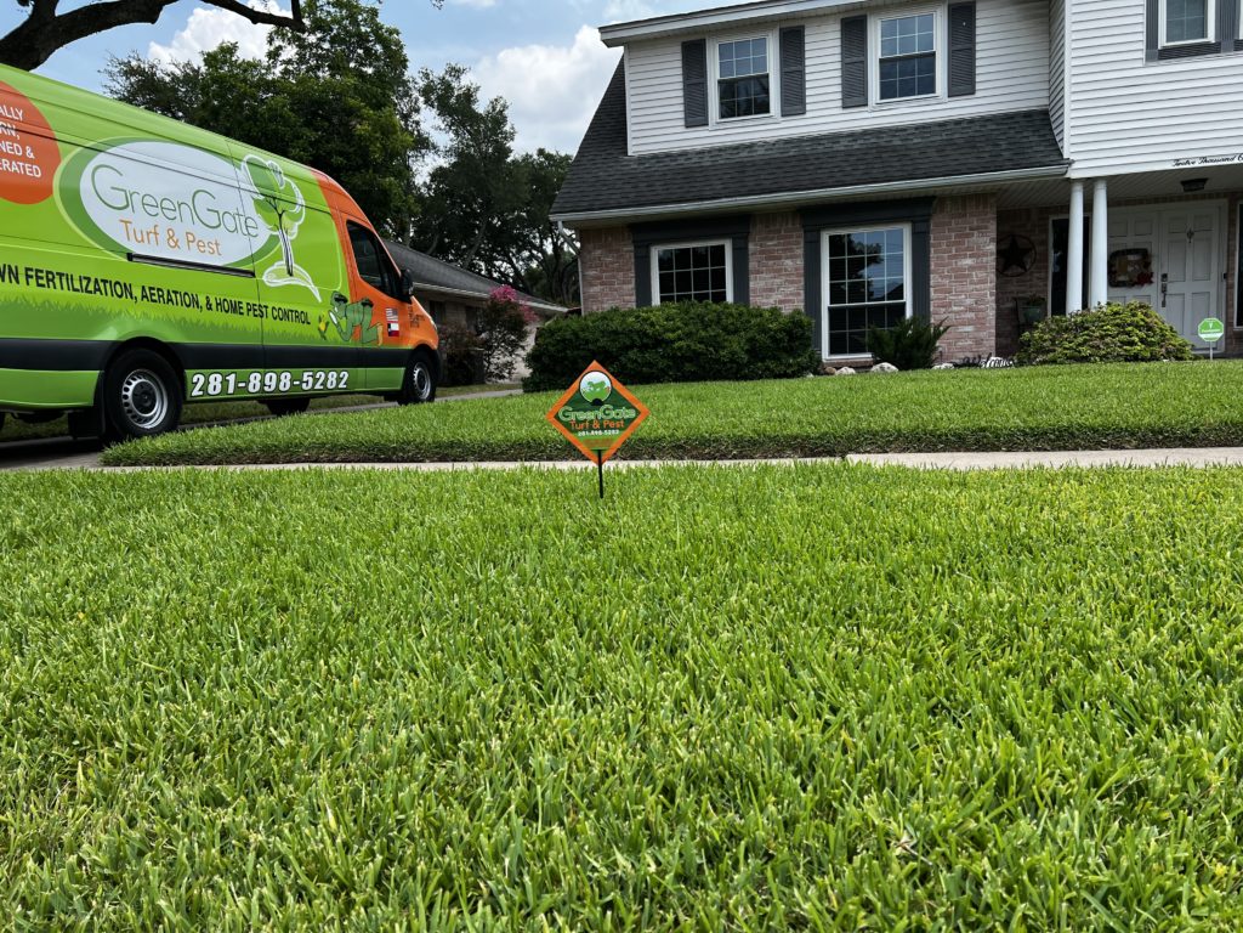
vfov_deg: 53.1
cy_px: 466
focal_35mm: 26
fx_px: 934
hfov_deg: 67.3
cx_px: 622
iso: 50
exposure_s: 1/1934
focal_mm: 5.7
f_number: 1.5
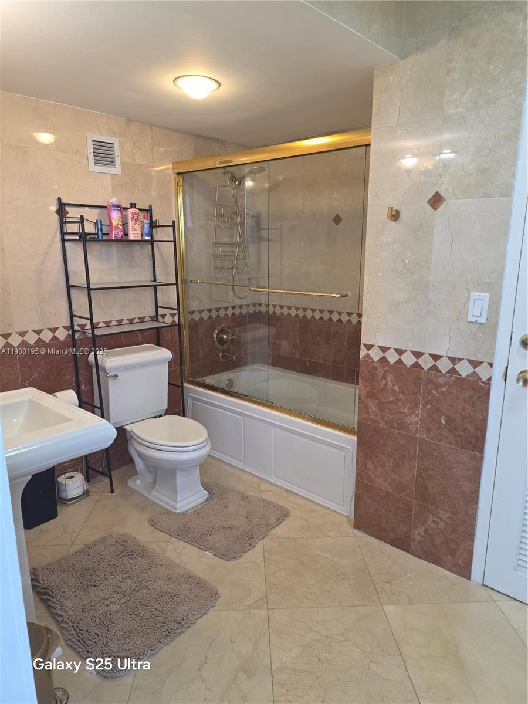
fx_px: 468
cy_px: 352
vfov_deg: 73.9
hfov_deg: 58.9
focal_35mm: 23
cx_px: 264
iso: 125
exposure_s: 1/120
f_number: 1.7
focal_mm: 6.3
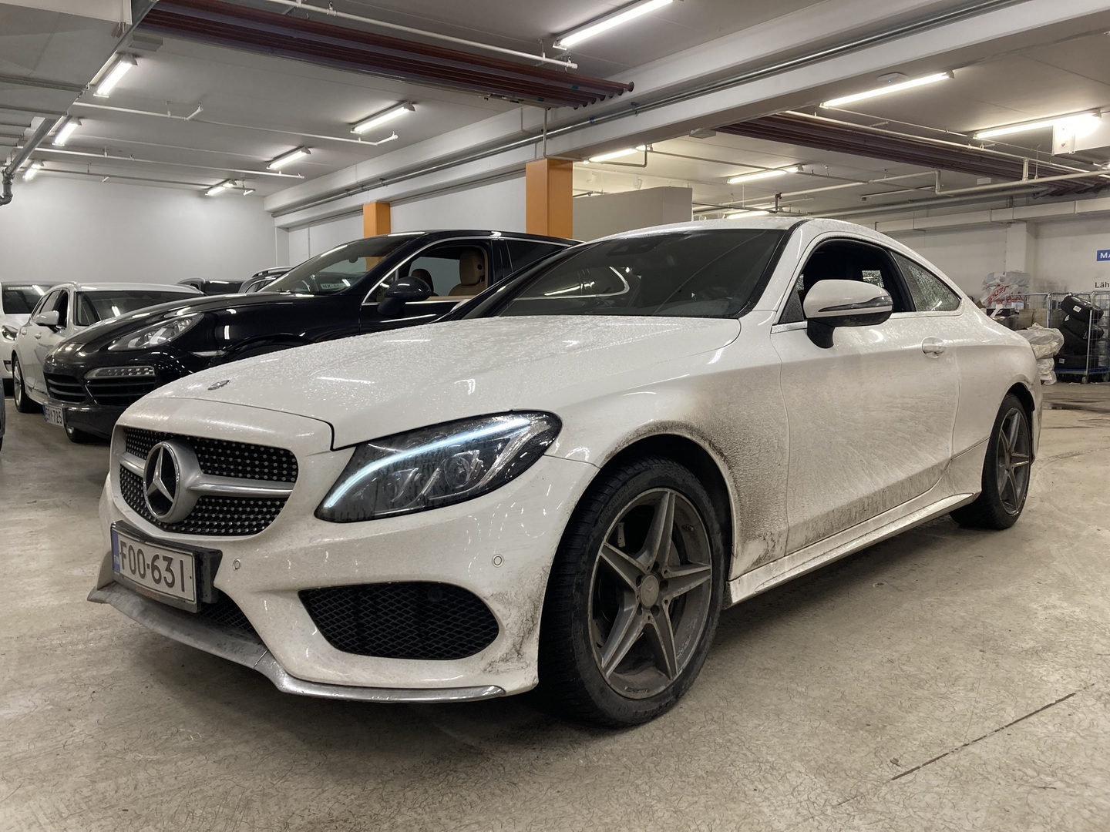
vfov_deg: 49.7
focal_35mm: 28
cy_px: 416
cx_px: 555
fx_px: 898
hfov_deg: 63.4
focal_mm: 3.99
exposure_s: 1/50
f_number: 1.8
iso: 64
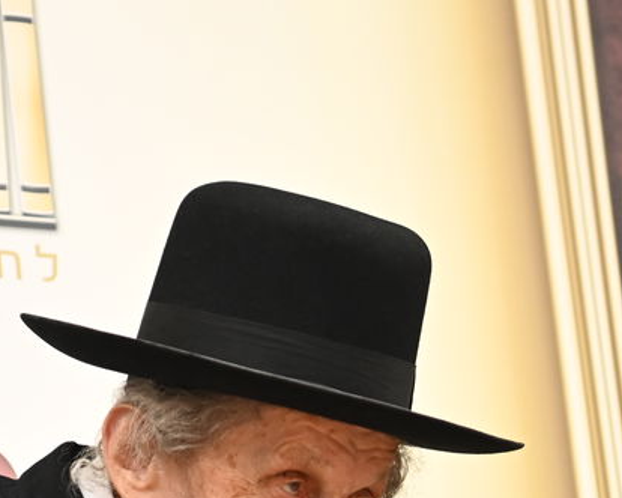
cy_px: 555
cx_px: 207
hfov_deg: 8.7
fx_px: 4086
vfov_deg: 6.9
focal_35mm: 222
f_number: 3.2
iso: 1600
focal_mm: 70
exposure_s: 1/125
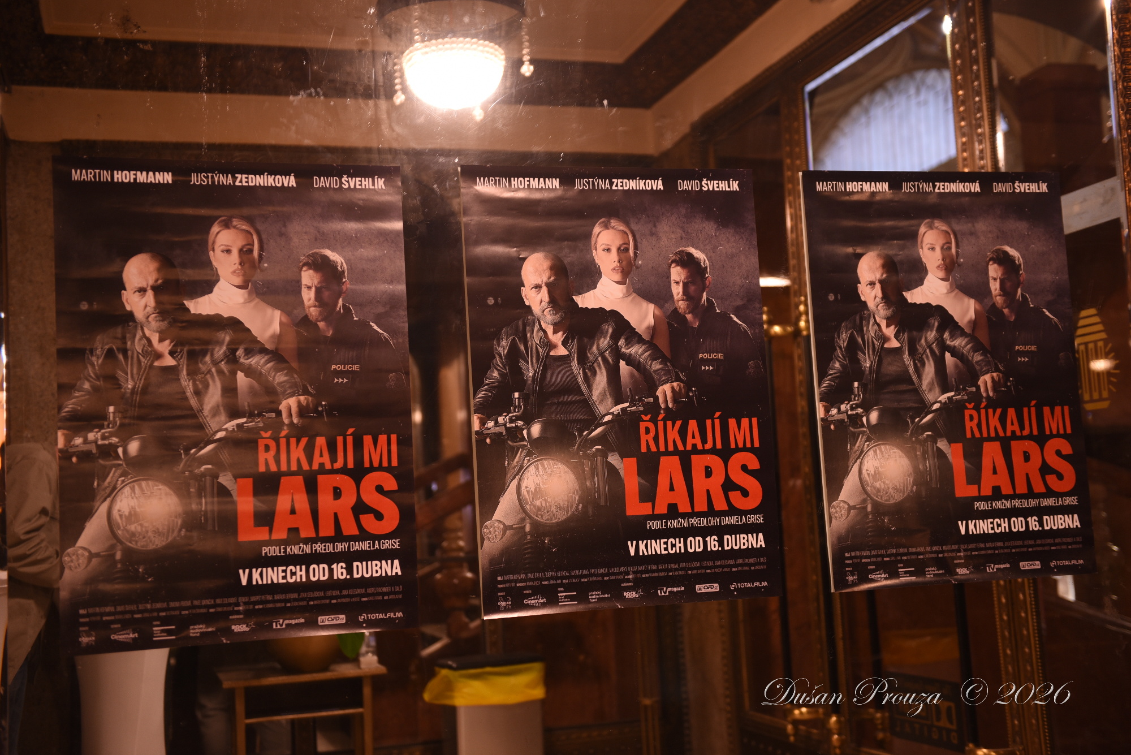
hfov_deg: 41.1
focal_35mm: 48
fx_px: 1508
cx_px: 566
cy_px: 378
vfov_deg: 28.1
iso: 400
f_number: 2.8
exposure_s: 1/15
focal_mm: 48
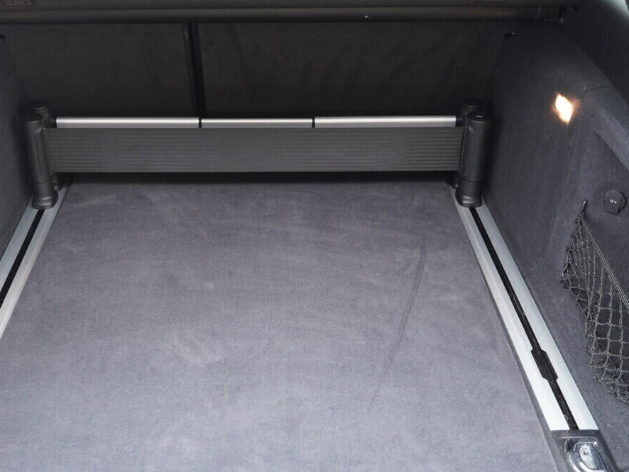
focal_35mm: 40
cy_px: 235
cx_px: 269
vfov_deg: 36.0
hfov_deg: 46.6
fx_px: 727
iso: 800
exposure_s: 1/40
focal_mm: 24
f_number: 2.8
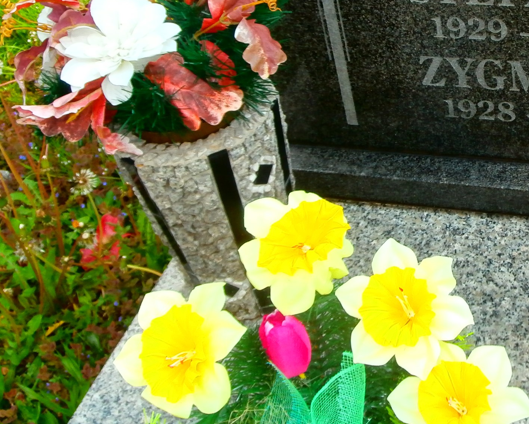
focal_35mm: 62
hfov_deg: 29.1
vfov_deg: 24.2
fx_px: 971
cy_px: 75
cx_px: 488
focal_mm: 5.36
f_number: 3.5
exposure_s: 1/250
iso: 100
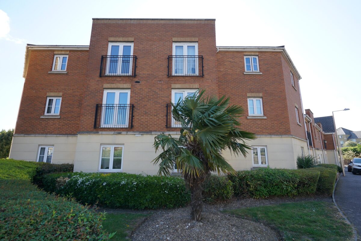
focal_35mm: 16
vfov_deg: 73.8
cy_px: 120
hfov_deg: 96.7
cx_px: 180
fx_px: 160
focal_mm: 16
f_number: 7.1
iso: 100
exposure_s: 1/80
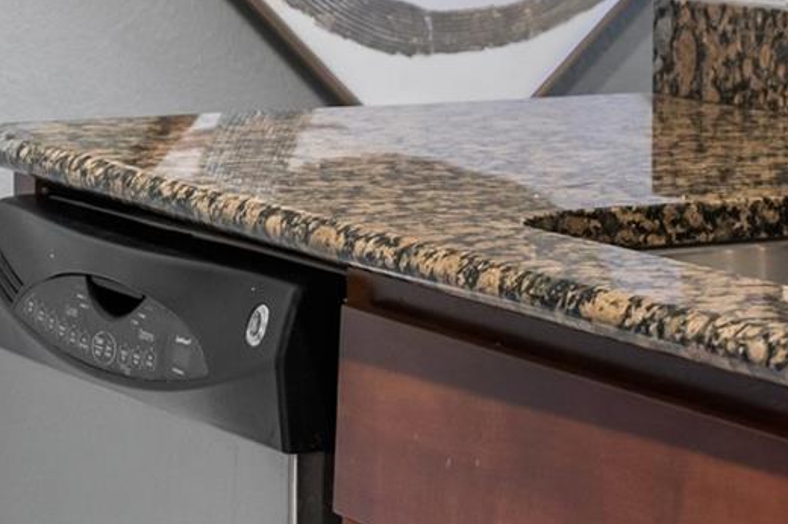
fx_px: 3500
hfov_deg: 12.4
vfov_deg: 8.5
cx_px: 1088
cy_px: -144
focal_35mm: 160
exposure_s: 1/6
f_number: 4
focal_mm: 35
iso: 640
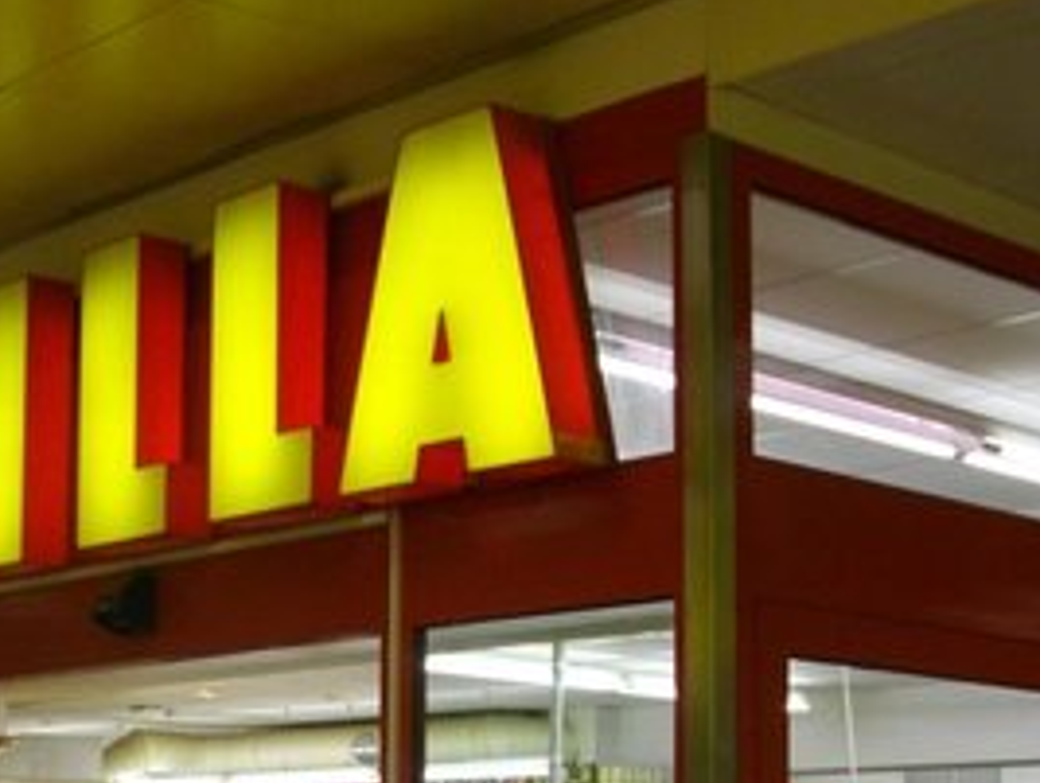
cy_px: 818
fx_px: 2196
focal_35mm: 73
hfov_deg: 26.3
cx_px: 241
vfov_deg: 19.5
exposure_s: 1/100
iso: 200
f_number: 2.9
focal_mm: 5.7
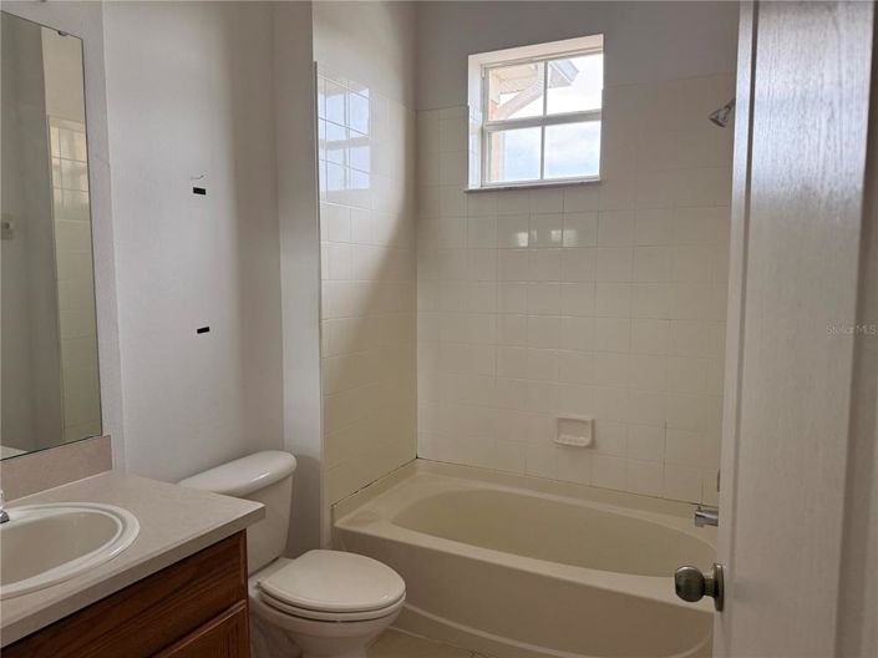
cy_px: 329
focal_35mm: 24
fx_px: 608
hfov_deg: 71.6
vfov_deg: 56.8
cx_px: 439
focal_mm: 6.76
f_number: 1.78
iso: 200
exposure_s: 1/117
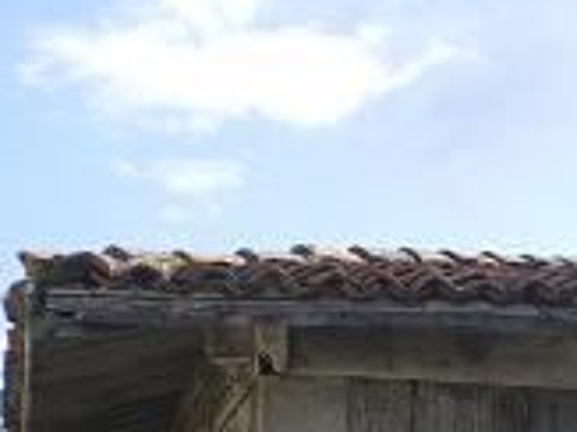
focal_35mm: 123
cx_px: 506
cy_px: 652
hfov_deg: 15.9
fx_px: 2049
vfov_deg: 11.5
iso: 64
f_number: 4.6
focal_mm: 6.3
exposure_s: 1/200
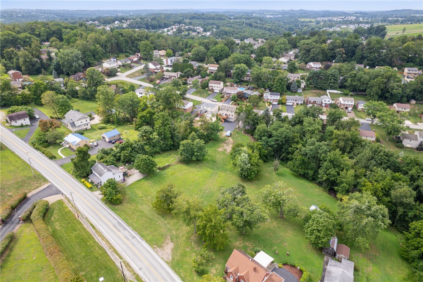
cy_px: 141
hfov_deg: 78.6
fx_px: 258
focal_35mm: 22
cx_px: 212
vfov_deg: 57.2
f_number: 2.8
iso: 100
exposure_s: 1/640
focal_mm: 8.38
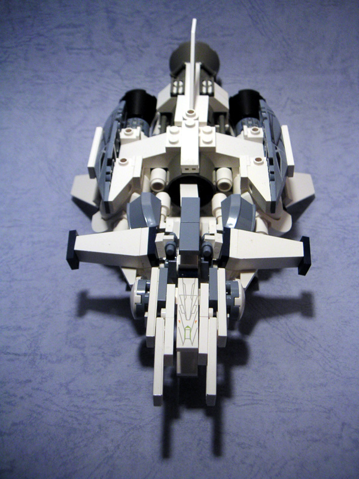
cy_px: 240
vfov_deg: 49.0
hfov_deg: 37.7
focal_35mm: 38
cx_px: 180
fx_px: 525
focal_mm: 6
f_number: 2.8
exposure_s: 1/45
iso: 80
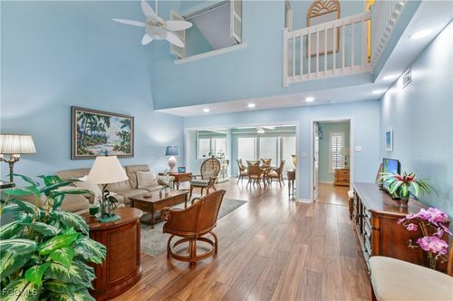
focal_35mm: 15
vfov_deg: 77.2
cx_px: 226
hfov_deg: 100.5
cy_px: 150
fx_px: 189
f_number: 11
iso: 200
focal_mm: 10
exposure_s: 1
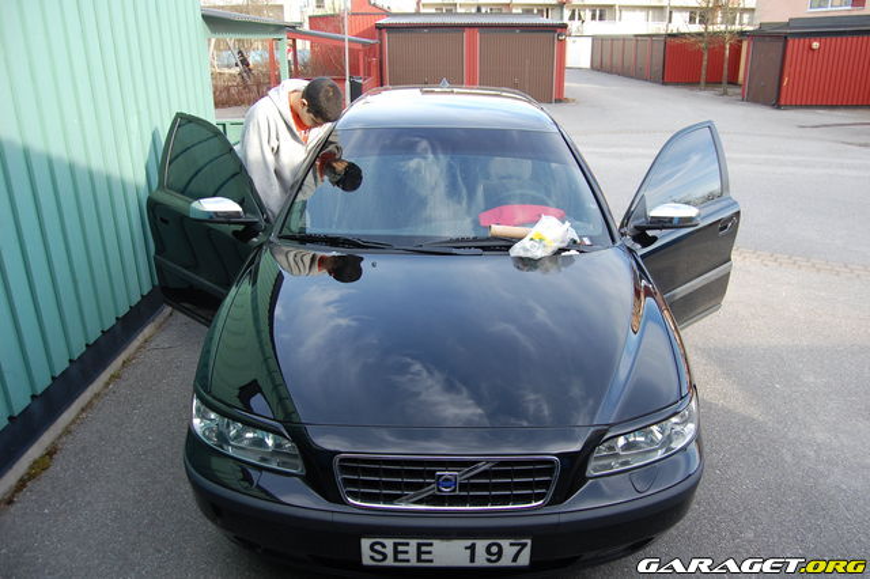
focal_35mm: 27
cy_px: 290
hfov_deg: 67.4
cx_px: 435
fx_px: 652
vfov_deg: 47.9
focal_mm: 18
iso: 250
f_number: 5.6
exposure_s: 1/125
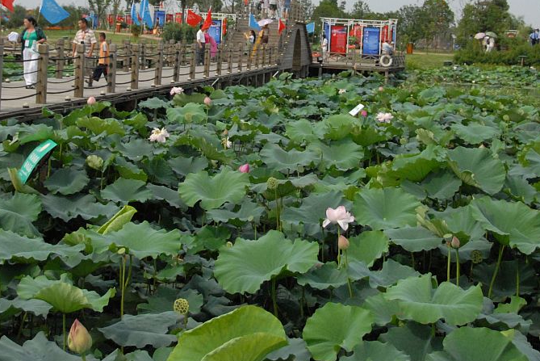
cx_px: 247
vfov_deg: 19.2
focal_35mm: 70
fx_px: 1051
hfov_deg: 28.8
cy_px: 45
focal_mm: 26
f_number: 3.8
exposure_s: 1/5000
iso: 800
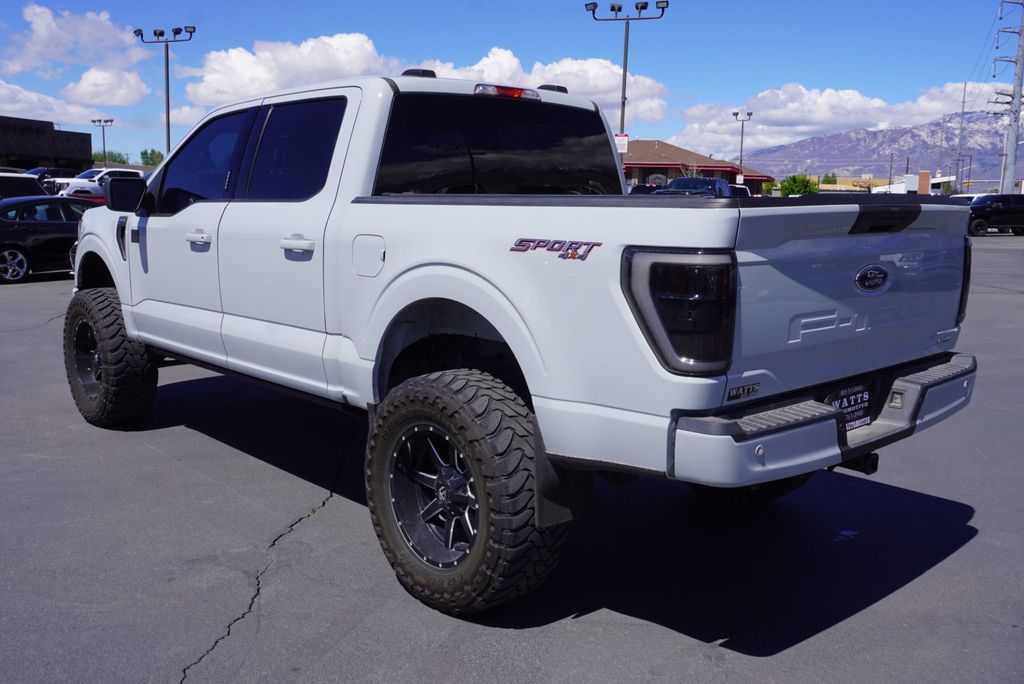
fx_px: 939
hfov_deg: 57.2
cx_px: 512
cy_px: 342
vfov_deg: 40.0
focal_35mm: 33
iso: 100
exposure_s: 1/200
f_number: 10
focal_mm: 22
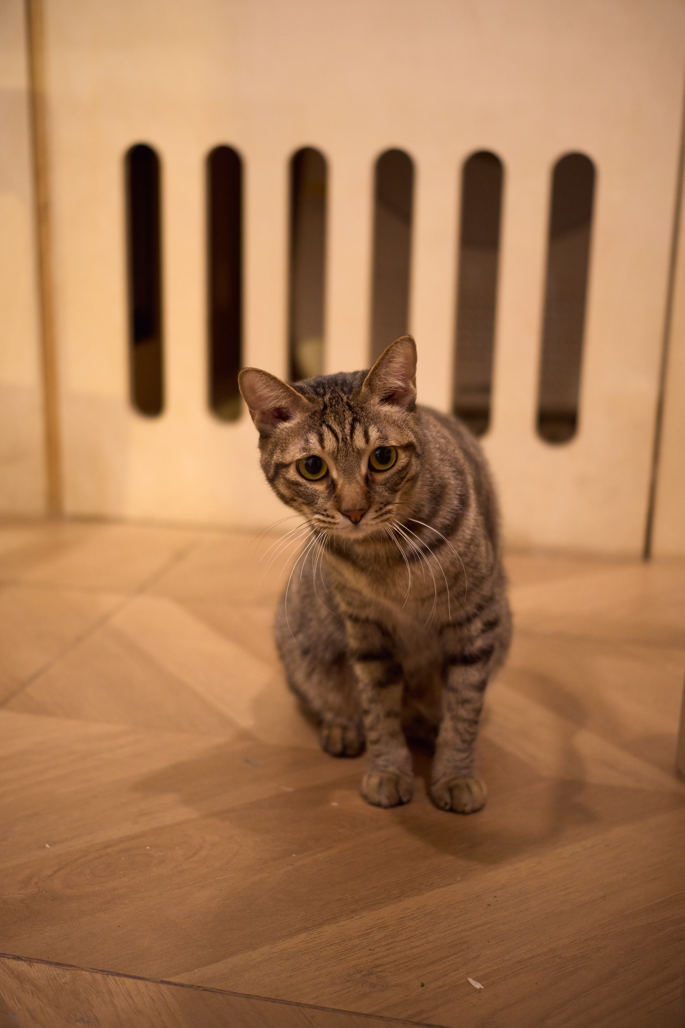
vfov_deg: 43.6
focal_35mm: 45
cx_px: 342
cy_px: 514
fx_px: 1284
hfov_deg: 29.9
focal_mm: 45
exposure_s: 1/50
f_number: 2.8
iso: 2000
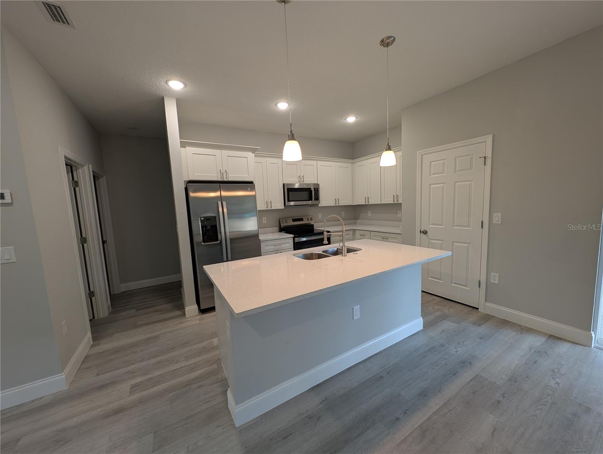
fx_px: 209
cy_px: 227
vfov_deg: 94.6
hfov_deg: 110.5
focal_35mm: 12
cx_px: 302
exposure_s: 1/40
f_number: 1.95
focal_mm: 2.23
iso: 41
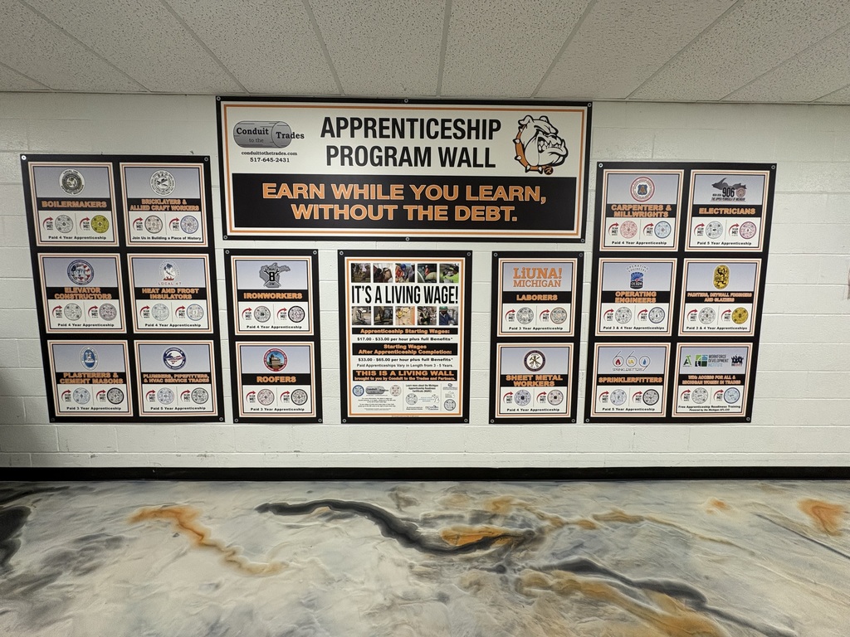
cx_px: 425
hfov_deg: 102.1
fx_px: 344
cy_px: 318
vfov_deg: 85.7
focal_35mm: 14
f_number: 2.2
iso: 160
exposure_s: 1/60
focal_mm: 2.22
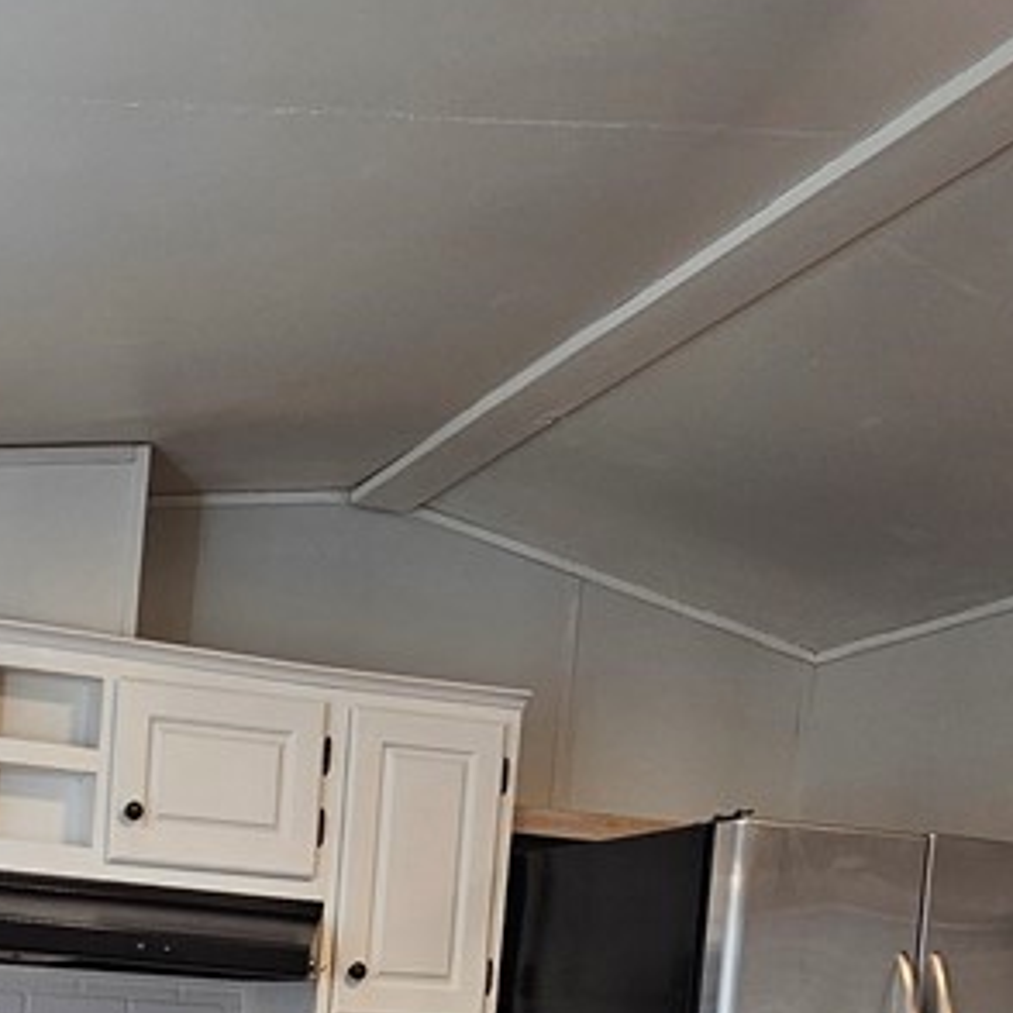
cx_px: 55
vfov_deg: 35.7
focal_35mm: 40
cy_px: 1116
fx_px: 1324
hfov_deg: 38.3
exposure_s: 1/60
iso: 80
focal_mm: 2.2
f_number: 2.2
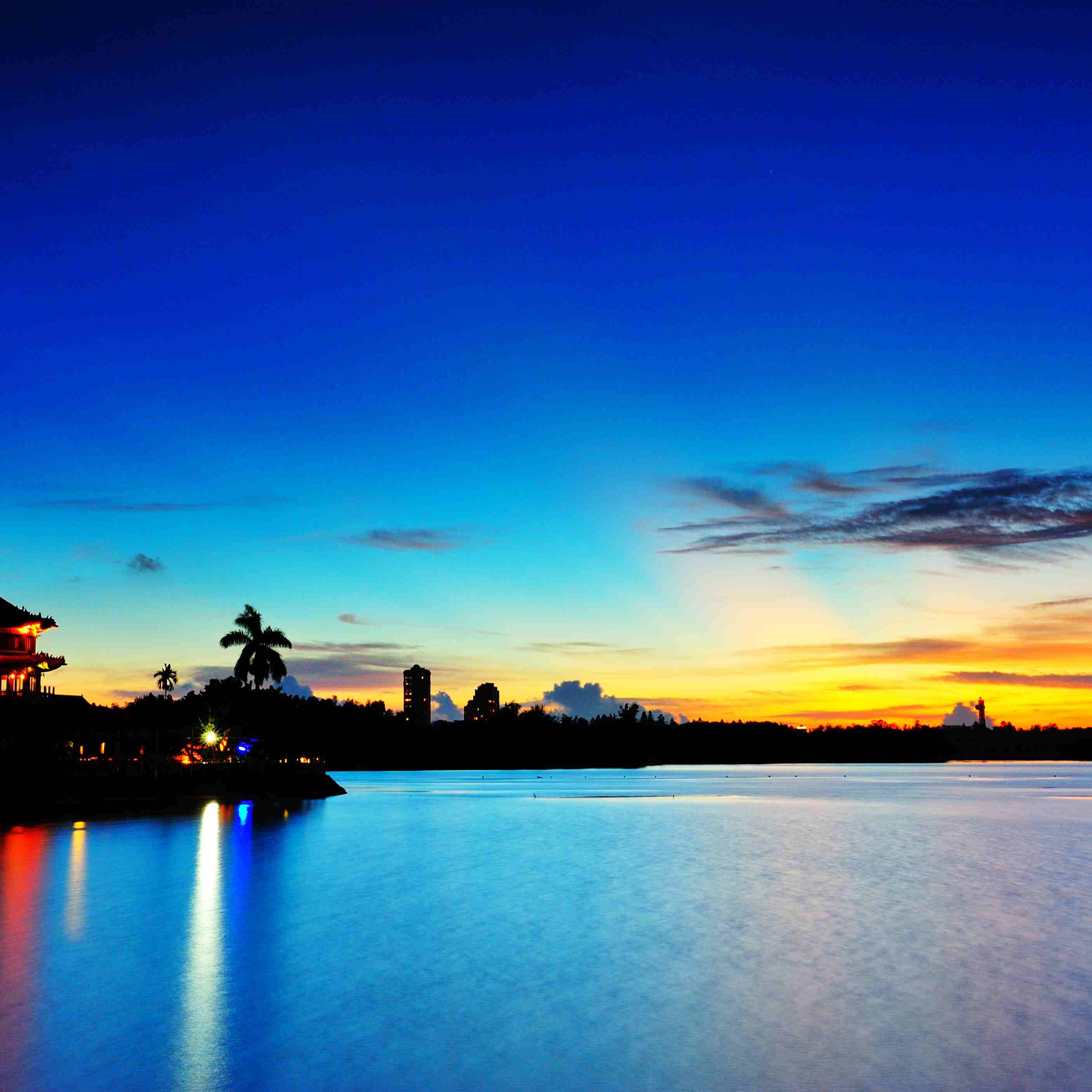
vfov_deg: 37.6
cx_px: 478
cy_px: 549
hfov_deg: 37.5
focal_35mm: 45
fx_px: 1606
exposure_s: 20
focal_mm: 35
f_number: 16
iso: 800
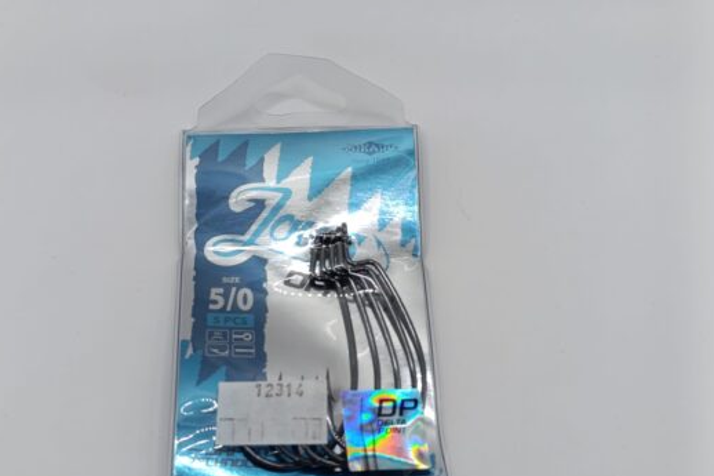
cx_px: 358
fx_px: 971
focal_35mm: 49
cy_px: 264
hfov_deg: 40.4
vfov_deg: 27.5
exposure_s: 1/99.9
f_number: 1.6
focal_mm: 6.14
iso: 89
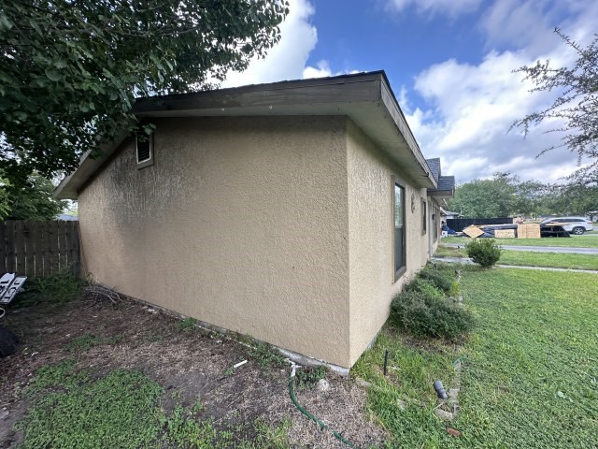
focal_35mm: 14
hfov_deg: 102.1
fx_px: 242
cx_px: 299
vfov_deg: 85.7
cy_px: 224
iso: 40
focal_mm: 2.22
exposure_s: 1/284
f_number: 2.2
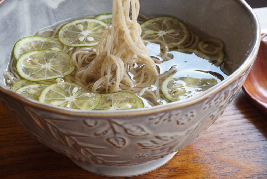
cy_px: 90
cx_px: 134
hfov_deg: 27.0
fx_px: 557
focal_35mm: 75
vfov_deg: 18.2
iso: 1000
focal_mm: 50
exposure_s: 1/80
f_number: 11
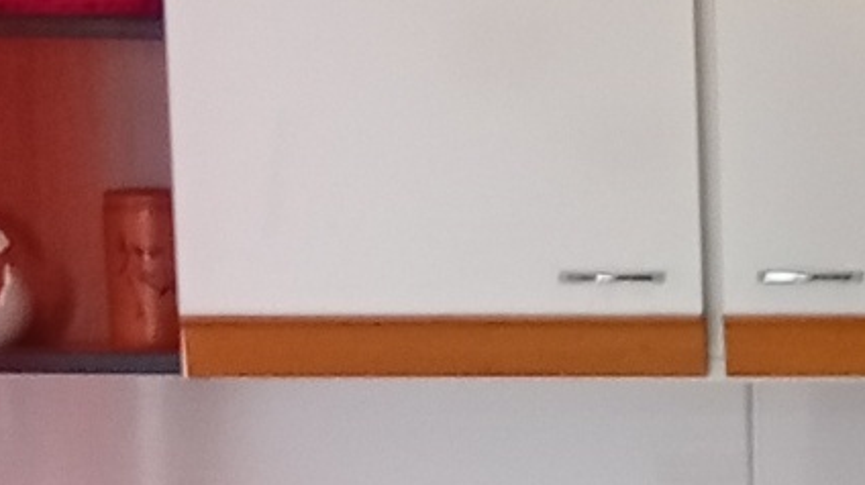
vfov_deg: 6.7
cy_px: 783
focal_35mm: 178
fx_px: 4081
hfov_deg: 11.5
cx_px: 1369
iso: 209
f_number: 1.8
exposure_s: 1/33.3
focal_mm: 3.84
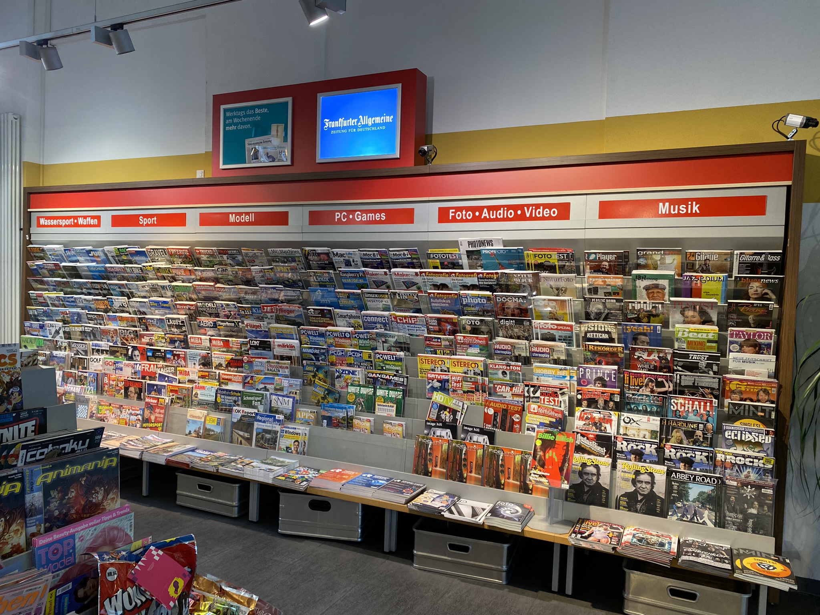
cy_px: 308
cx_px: 410
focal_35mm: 26
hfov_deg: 67.3
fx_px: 616
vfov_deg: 53.1
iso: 125
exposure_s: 1/100
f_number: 1.8
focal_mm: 4.25
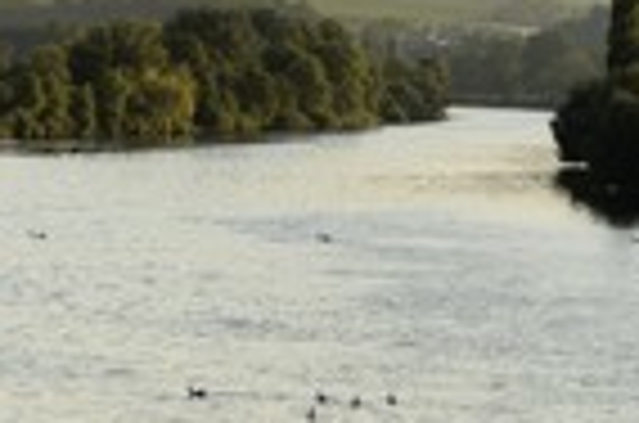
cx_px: -45
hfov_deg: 8.1
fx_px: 4463
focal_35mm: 252
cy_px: 171
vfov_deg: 5.4
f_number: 14
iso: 200
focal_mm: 85
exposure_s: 1/200
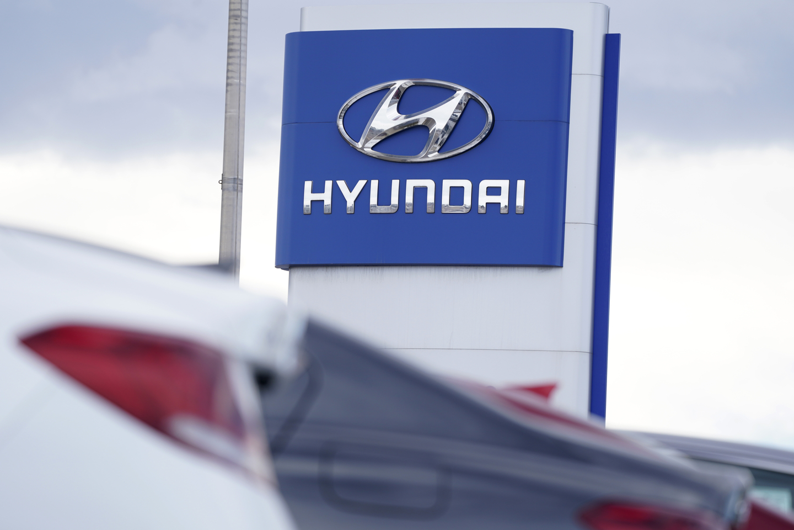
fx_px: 5646
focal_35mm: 256
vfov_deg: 5.4
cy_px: 265
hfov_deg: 8.0
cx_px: 397
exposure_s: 1/320
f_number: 5.6
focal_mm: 256
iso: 200
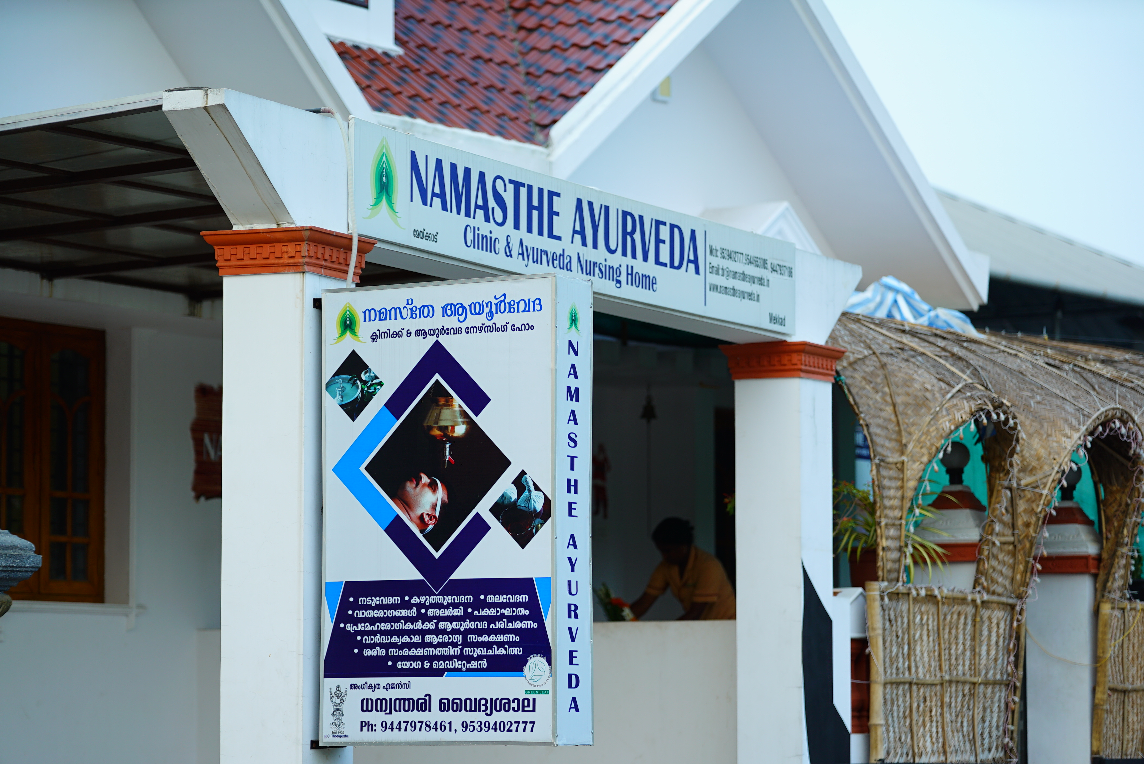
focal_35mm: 120
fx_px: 3815
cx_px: 572
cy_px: 382
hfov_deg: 17.1
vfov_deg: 11.4
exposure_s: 1/320
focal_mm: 120
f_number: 2.8
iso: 100
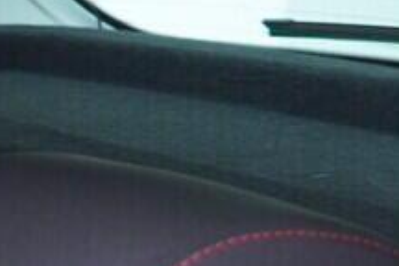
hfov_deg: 7.5
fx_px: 2660
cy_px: 820
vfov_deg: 5.4
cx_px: -789
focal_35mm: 240
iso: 320
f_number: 2.8
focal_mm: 24
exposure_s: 1/40
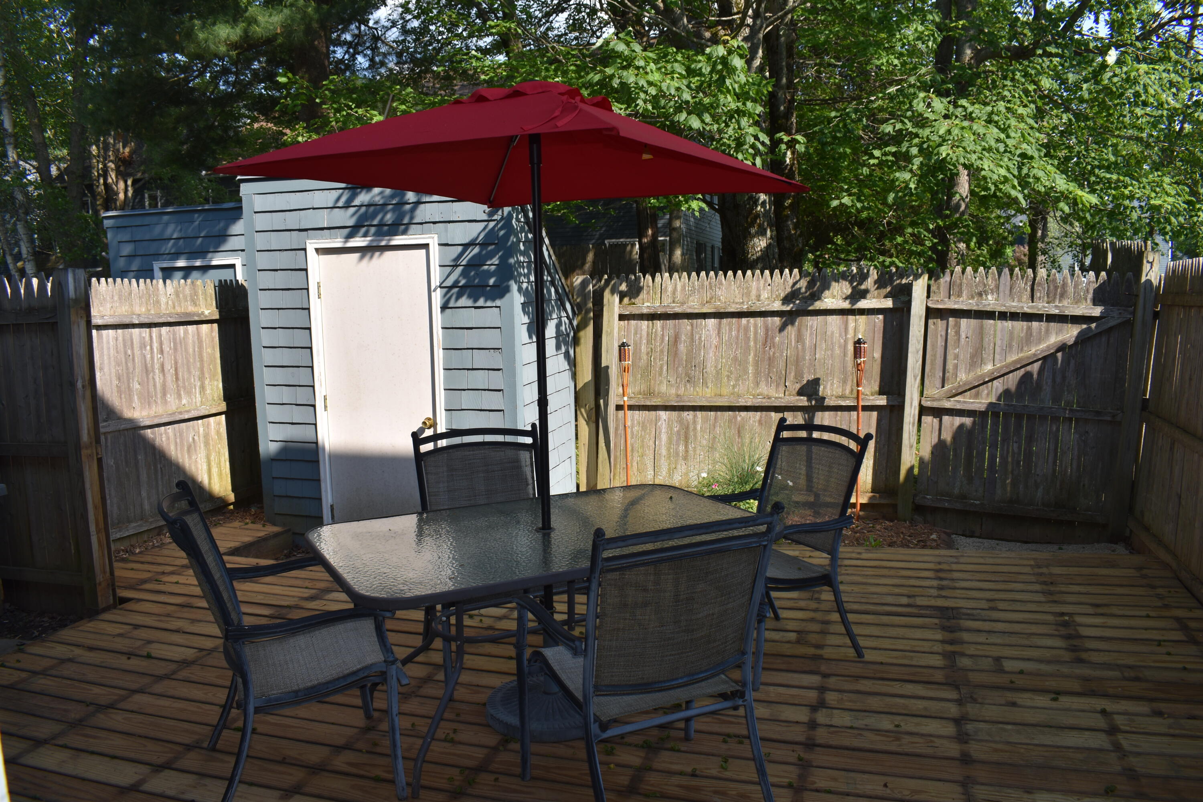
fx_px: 902
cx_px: 602
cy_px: 401
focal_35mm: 27
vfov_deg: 47.9
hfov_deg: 67.4
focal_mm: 18
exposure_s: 1/200
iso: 100
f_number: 7.1
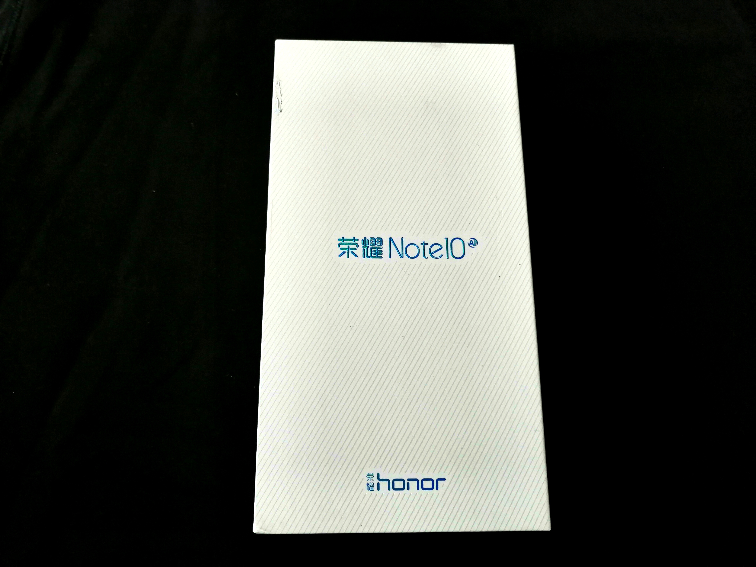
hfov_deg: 65.3
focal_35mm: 27
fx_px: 590
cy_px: 284
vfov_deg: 51.4
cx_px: 378
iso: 50
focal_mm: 3.96
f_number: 1.8
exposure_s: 1/367
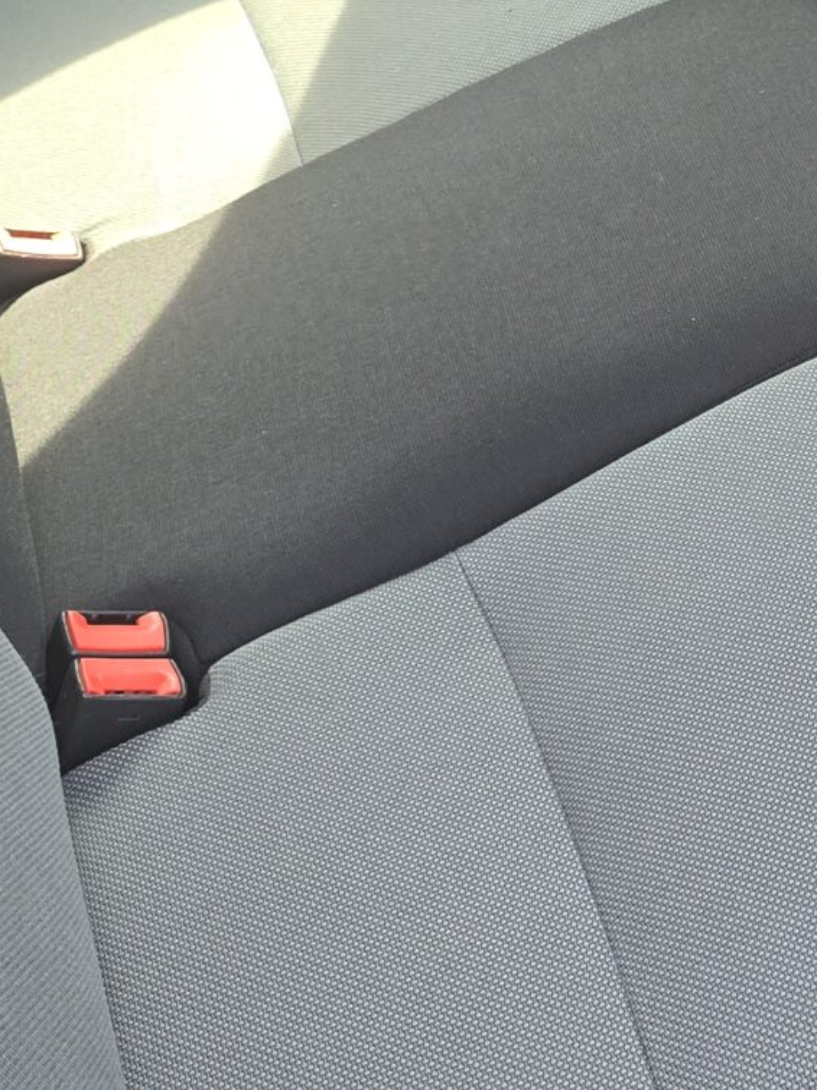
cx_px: 905
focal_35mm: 78
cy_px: 92
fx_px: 2455
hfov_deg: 18.2
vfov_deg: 24.3
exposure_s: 1/180
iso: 64
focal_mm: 6.3
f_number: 1.7
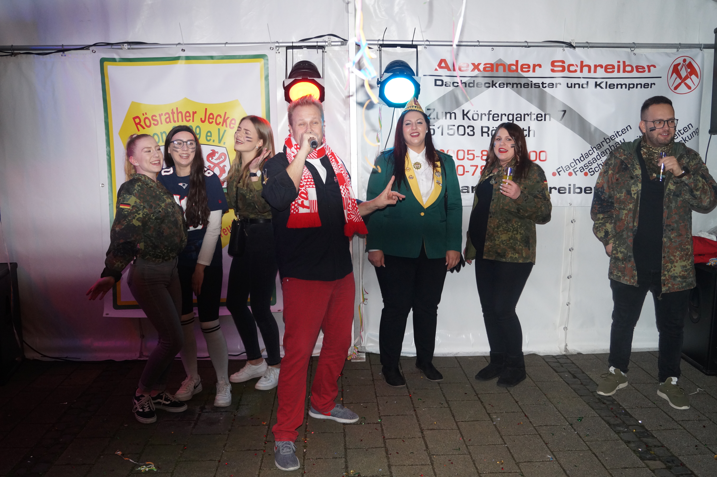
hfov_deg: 57.2
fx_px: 657
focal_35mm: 33
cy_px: 238
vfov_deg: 39.9
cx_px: 358
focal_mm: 22
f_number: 4
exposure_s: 1/60
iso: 800
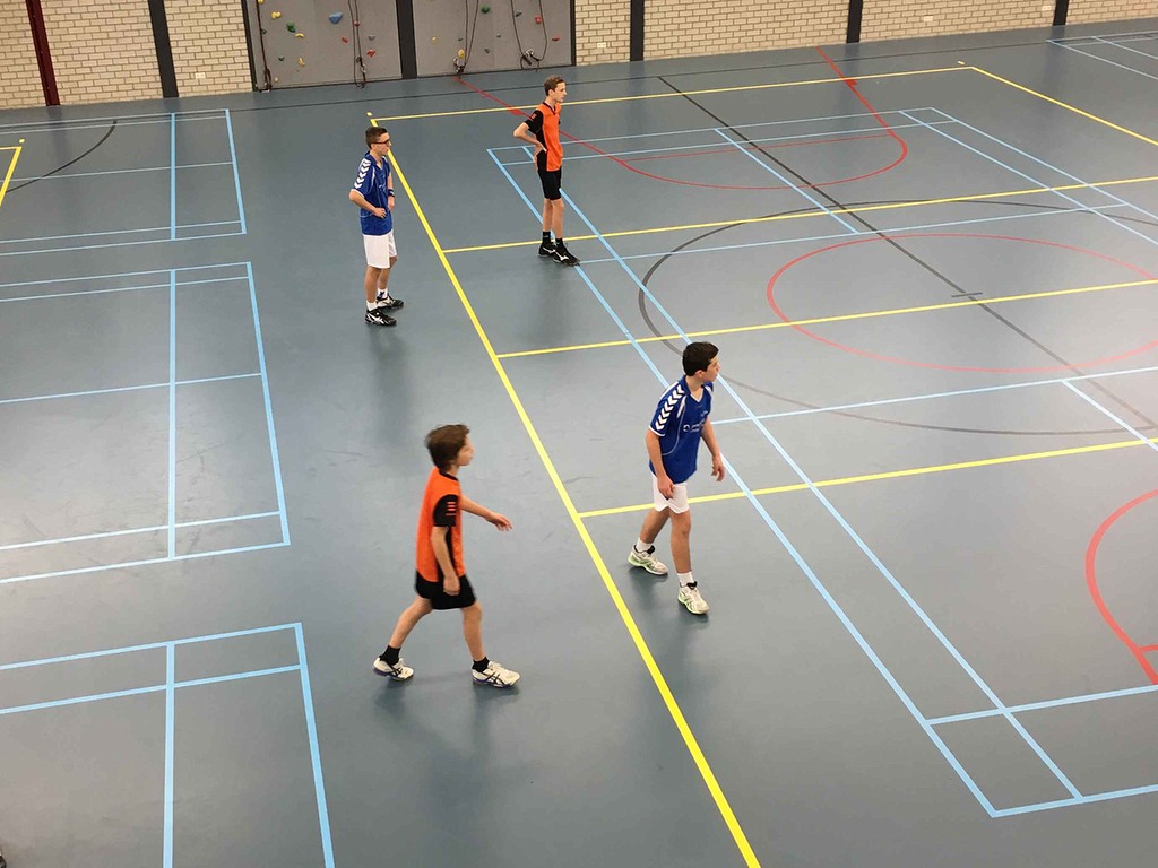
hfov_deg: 61.7
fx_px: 970
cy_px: 434
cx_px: 579
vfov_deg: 48.2
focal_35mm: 29
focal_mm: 4.15
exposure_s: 1/33
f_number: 2.2
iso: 64
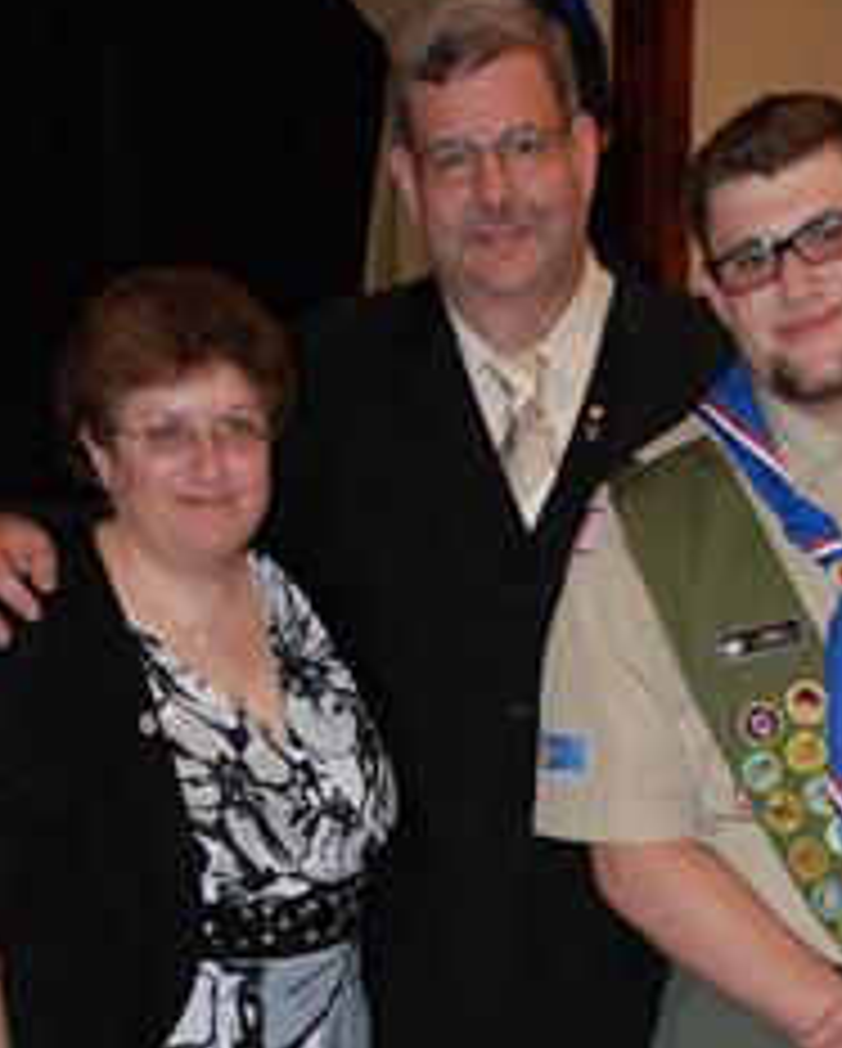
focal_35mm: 75
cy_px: 801
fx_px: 2326
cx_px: 561
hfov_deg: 20.5
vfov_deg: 25.1
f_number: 5
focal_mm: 31
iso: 1000
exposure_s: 1/60
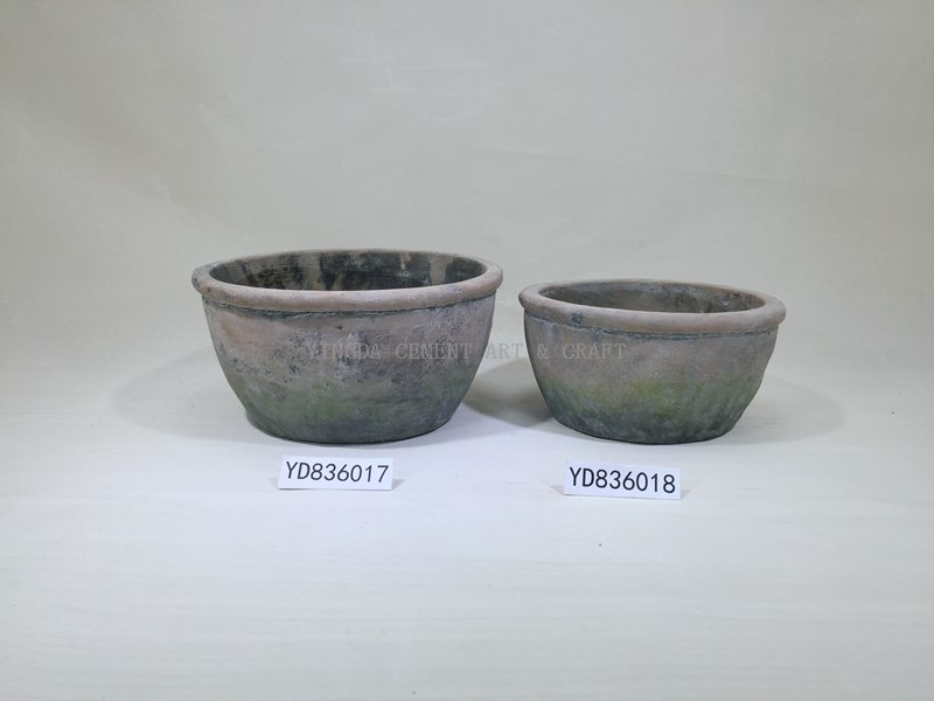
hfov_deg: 61.7
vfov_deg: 48.2
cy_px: 350
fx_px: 782
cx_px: 467
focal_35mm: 29
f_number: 2.2
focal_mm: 4.15
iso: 32
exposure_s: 1/344
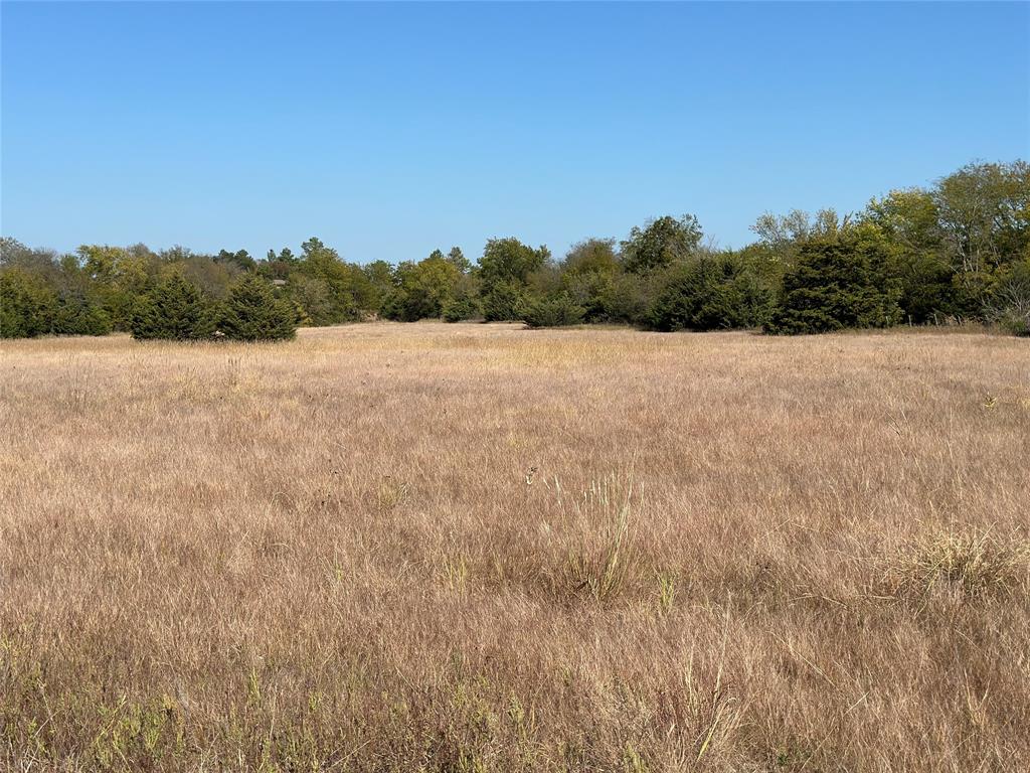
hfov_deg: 39.7
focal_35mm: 48
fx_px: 1428
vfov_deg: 30.3
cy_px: 386
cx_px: 515
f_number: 1.78
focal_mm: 6.86
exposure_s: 1/8929
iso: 100
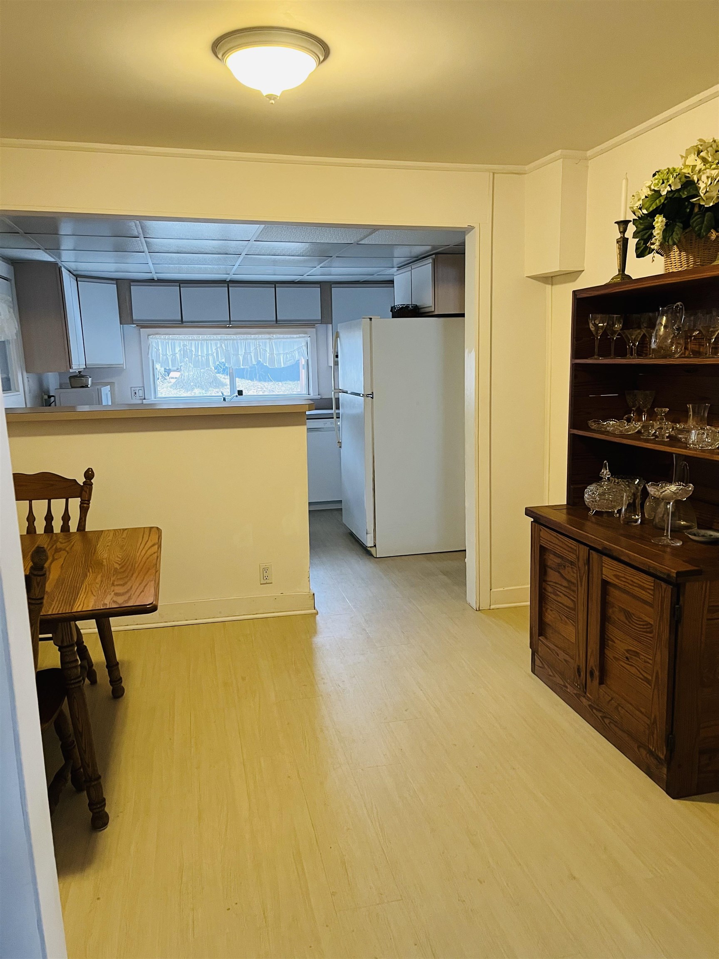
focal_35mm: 26
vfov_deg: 67.3
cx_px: 360
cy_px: 480
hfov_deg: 53.1
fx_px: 720
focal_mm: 5.1
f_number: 1.6
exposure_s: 1/60
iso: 500
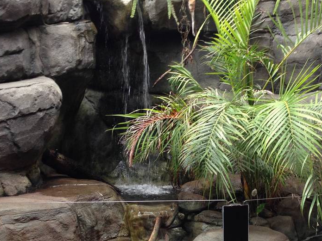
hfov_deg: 25.5
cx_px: 225
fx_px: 707
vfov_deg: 19.3
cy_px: 171
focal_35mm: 76
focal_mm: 4.12
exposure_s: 1/40
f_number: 2.4
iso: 50
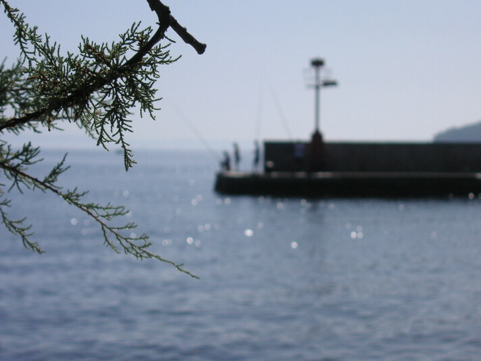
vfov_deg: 12.6
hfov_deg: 16.7
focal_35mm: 118
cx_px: 254
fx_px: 1640
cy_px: 176
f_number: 13
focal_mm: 17.1
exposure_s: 1/250
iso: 50
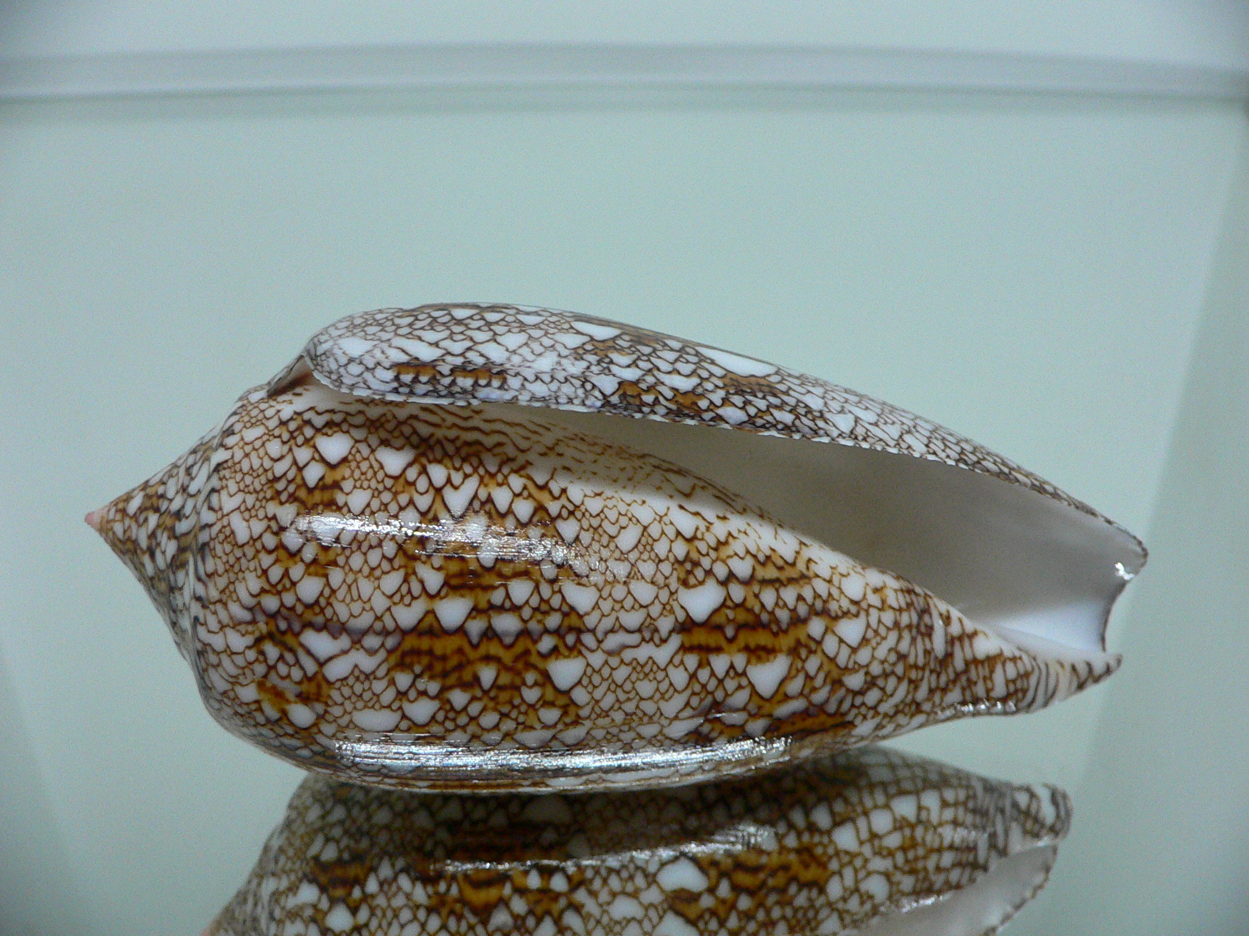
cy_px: 468
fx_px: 1263
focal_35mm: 35
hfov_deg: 52.6
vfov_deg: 40.7
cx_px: 624
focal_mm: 4.6
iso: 200
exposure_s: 1/50
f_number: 2.8
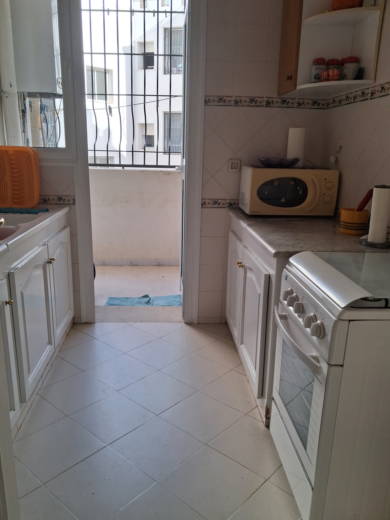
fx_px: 406
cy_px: 260
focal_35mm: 27
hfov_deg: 51.4
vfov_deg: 65.3
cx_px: 195
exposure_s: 1/120
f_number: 1.8
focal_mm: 4
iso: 32
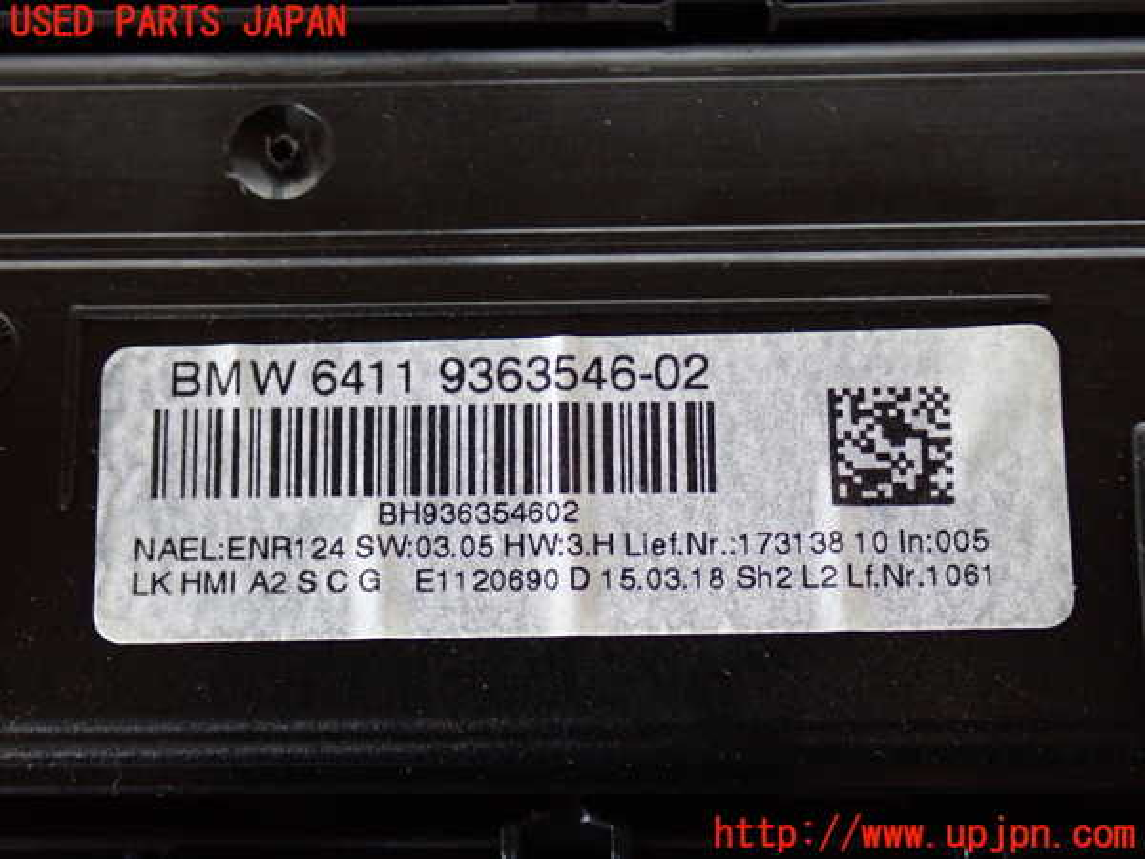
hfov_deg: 35.5
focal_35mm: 54
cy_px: 430
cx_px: 572
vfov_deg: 27.0
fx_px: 1786
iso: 800
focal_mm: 9.65
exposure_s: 1/40
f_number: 3.3
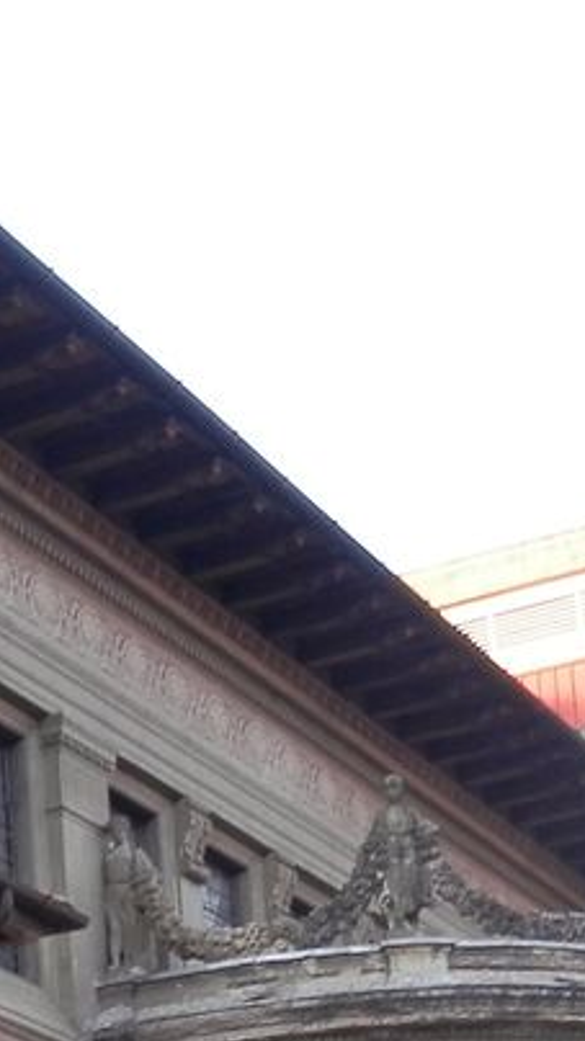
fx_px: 2981
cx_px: -3
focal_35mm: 108
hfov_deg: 11.1
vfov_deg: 18.6
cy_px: 1296
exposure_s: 1/30
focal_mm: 4.5
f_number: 3
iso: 80
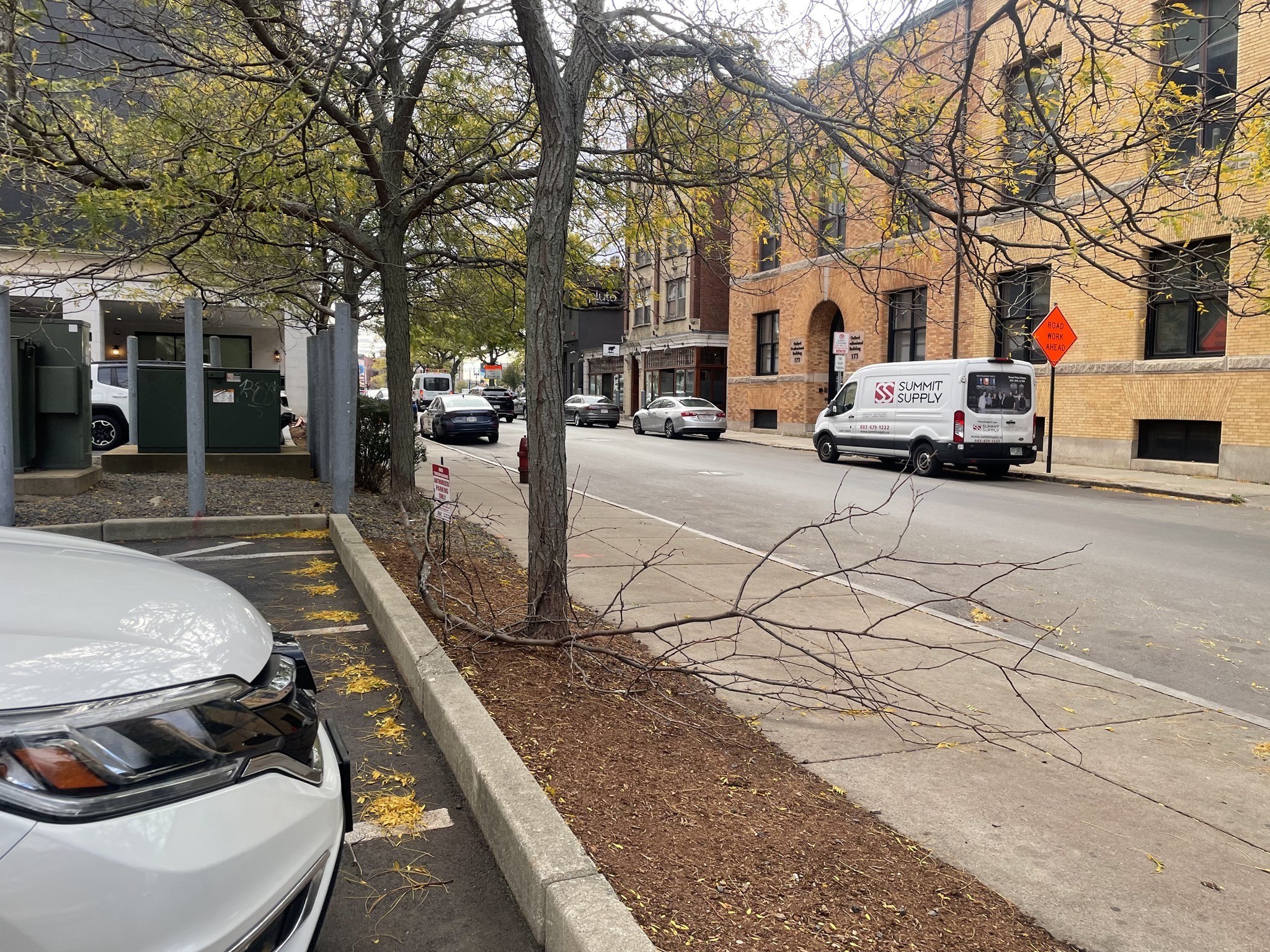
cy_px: 476
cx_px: 635
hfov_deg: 67.3
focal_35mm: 26
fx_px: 954
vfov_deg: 53.1
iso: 32
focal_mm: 4.2
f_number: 1.6
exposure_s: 1/550
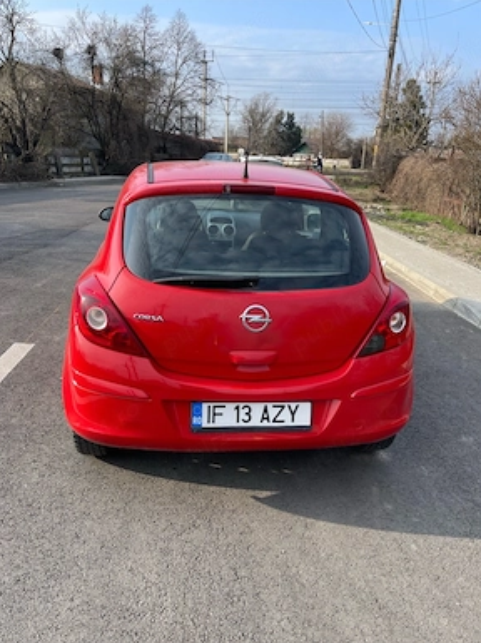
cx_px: 249
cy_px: 332
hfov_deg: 53.0
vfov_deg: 67.3
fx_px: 483
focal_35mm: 26
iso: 32
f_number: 1.6
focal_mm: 5.1
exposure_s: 1/962
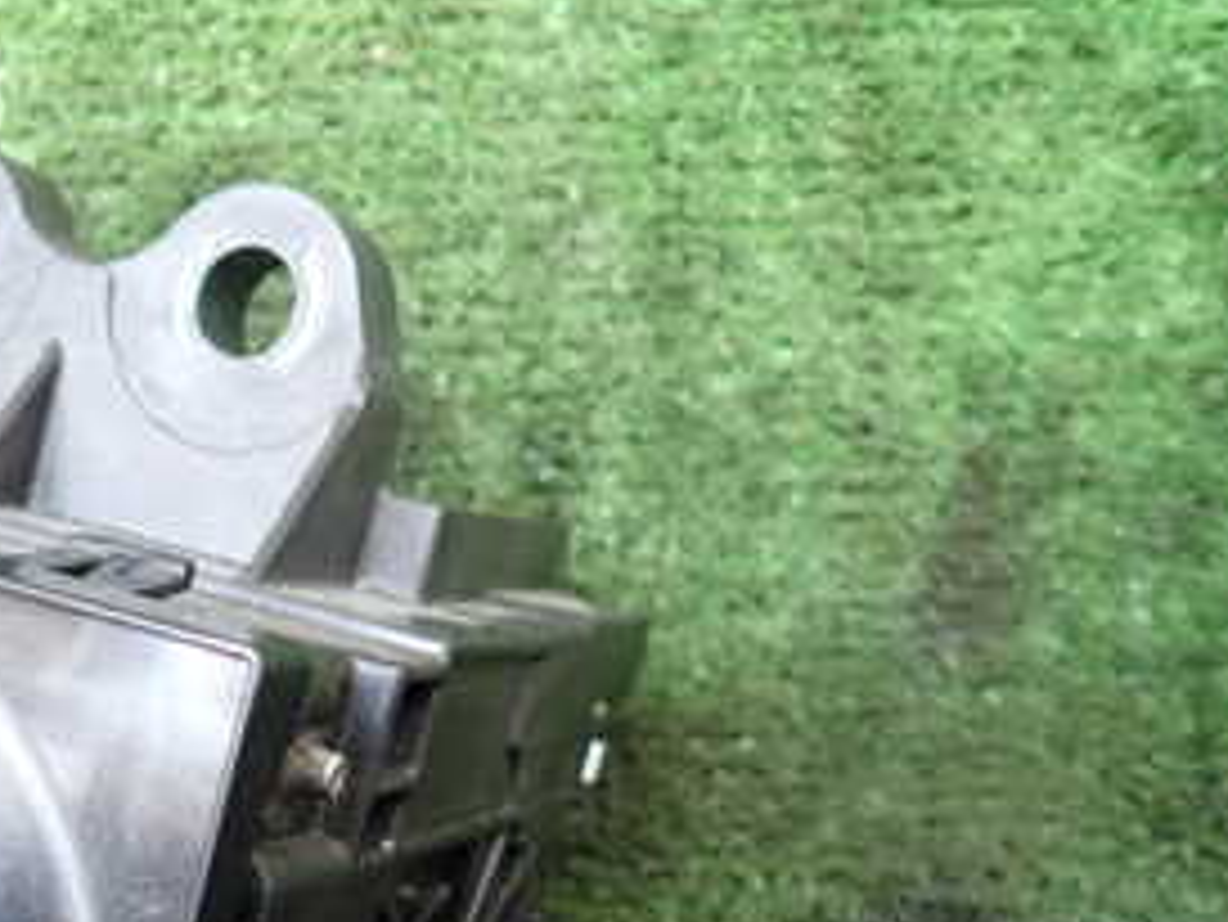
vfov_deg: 26.0
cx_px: -90
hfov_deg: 31.4
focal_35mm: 55
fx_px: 1952
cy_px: 774
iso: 200
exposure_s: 1/40
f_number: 2
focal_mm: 4.5
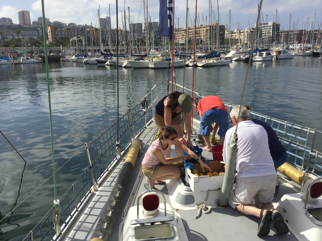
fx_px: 288
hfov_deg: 58.4
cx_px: 161
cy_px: 120
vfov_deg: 45.4
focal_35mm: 31
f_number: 2.4
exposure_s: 1/2092
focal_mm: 3.3
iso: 25
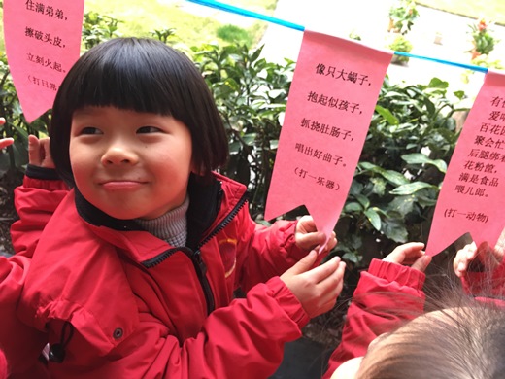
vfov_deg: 48.2
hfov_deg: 61.7
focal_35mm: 29
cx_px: 252
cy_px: 190
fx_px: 423
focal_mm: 4.15
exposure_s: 1/33
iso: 40
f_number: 2.2
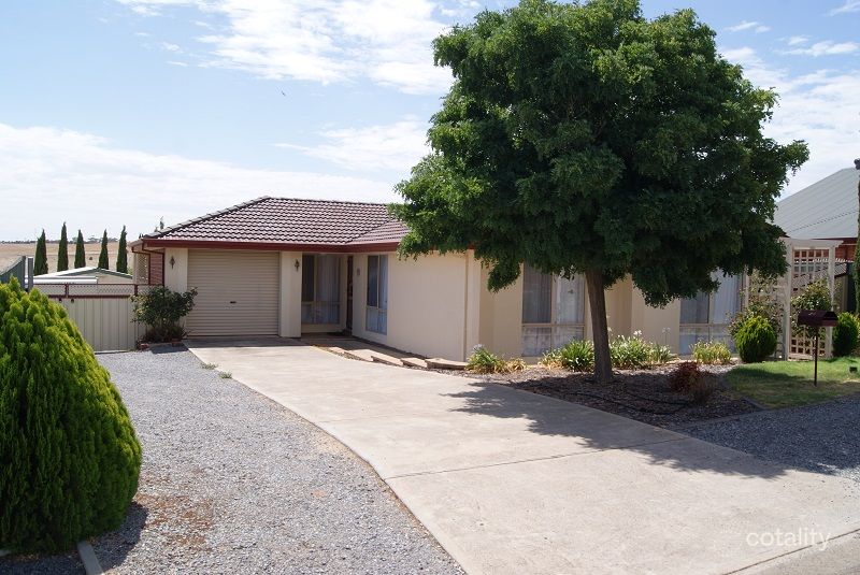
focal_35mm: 30
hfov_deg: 61.9
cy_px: 288
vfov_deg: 43.7
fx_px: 717
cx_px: 430
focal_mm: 20
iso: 100
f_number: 10
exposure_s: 1/125
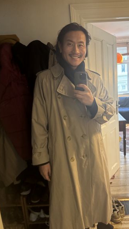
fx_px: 164
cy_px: 116
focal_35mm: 27
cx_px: 87
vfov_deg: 69.8
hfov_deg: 42.3
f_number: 1.78
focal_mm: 6.76
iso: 800
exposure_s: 1/33
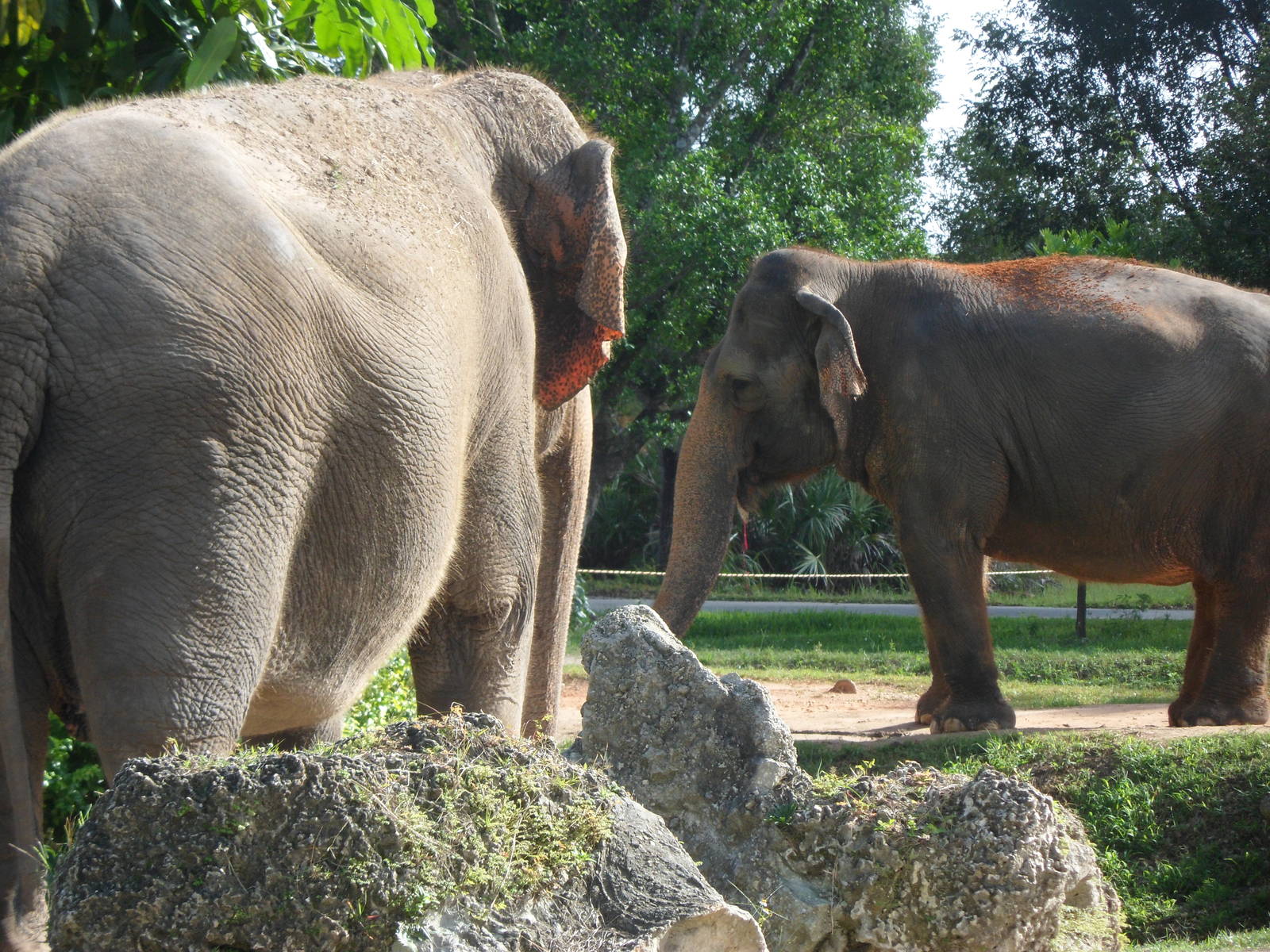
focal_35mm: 270
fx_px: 9906
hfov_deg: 7.3
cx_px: 635
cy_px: 476
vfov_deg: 5.5
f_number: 5.9
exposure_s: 1/180
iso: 80
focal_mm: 46.8
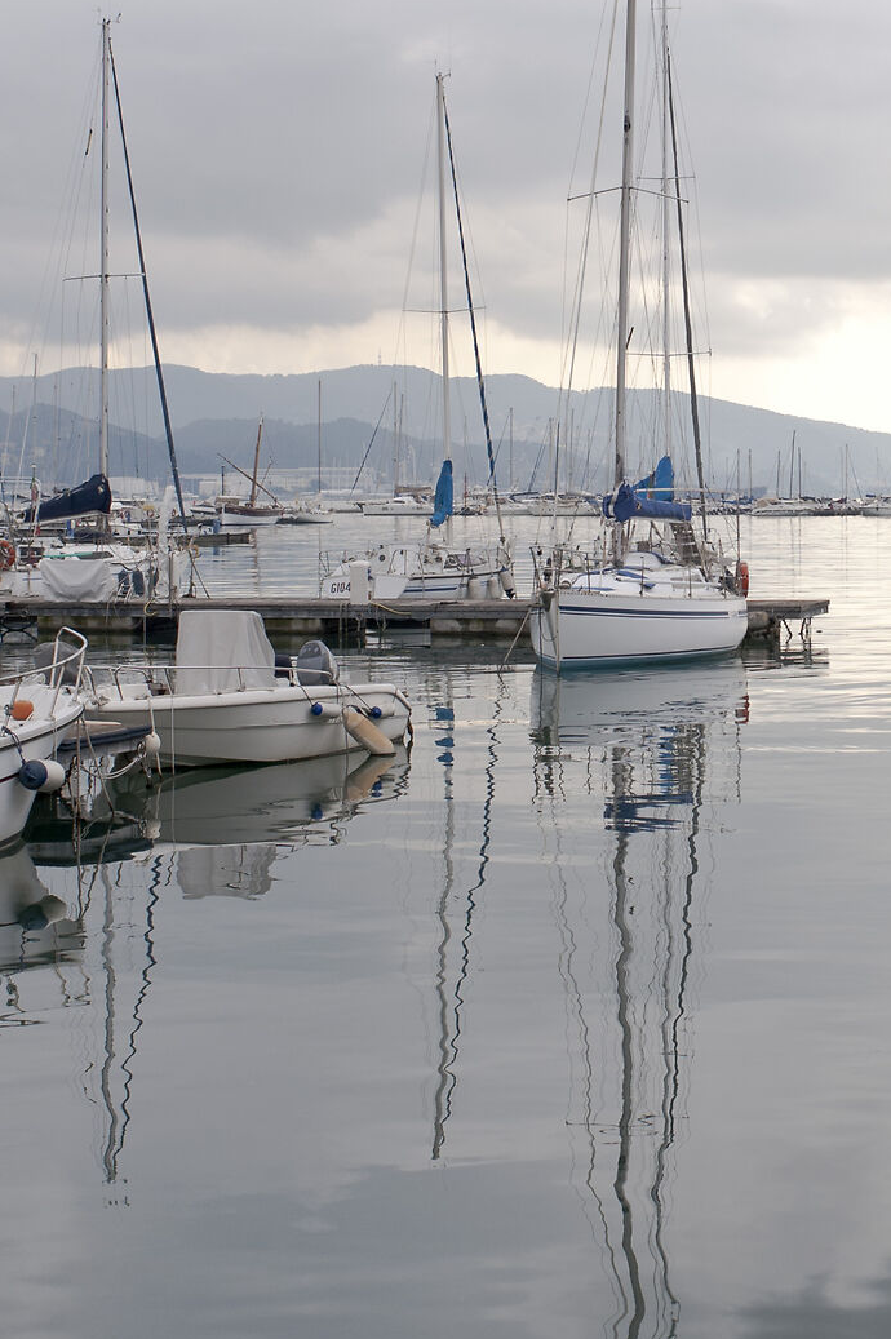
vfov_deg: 25.0
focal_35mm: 81
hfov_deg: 16.6
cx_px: 803
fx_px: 3011
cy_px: 478
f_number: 8
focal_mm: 35
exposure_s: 1/800
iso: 200
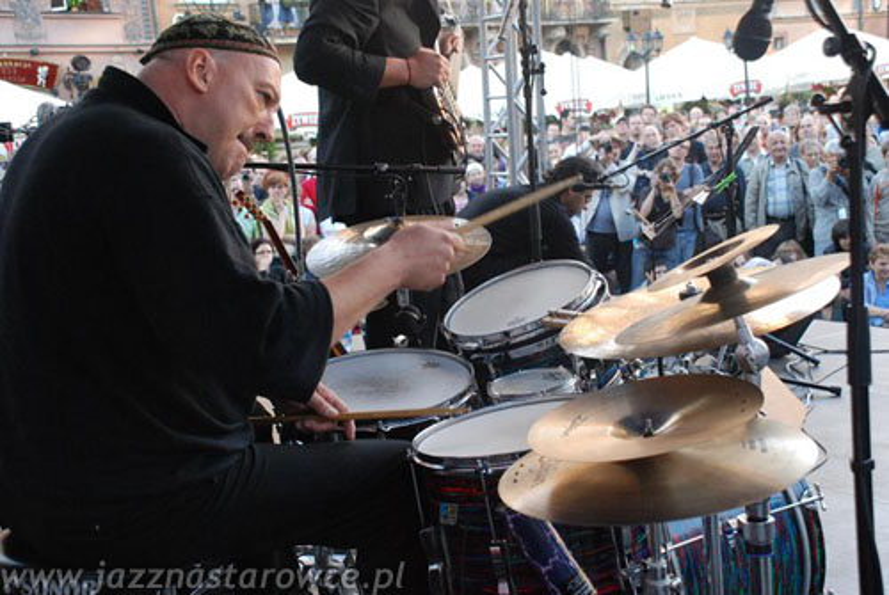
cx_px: 444
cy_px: 298
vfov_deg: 25.8
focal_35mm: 52
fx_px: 1298
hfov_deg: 37.8
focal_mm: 35
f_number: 6.3
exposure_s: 1/160
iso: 1250
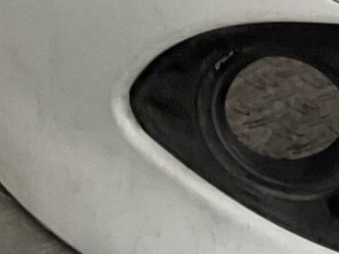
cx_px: 1040
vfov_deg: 6.6
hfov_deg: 7.9
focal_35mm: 215
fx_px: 2106
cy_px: -367
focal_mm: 3
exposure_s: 1/50
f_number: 1.8
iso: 40
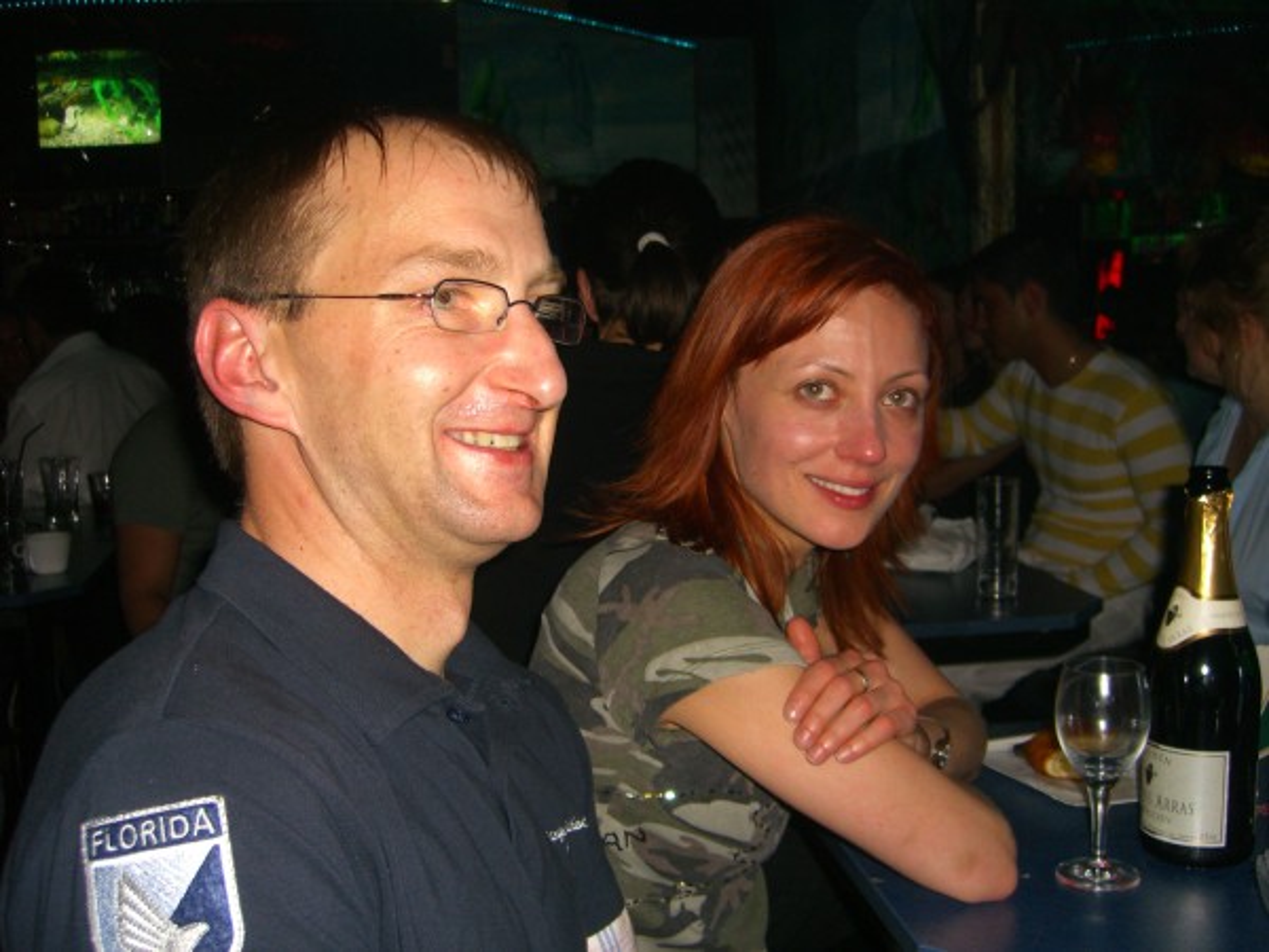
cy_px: 476
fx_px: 1393
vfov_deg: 37.7
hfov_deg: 49.0
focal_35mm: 38
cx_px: 634
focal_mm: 7.9
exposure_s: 1/60
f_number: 2.8
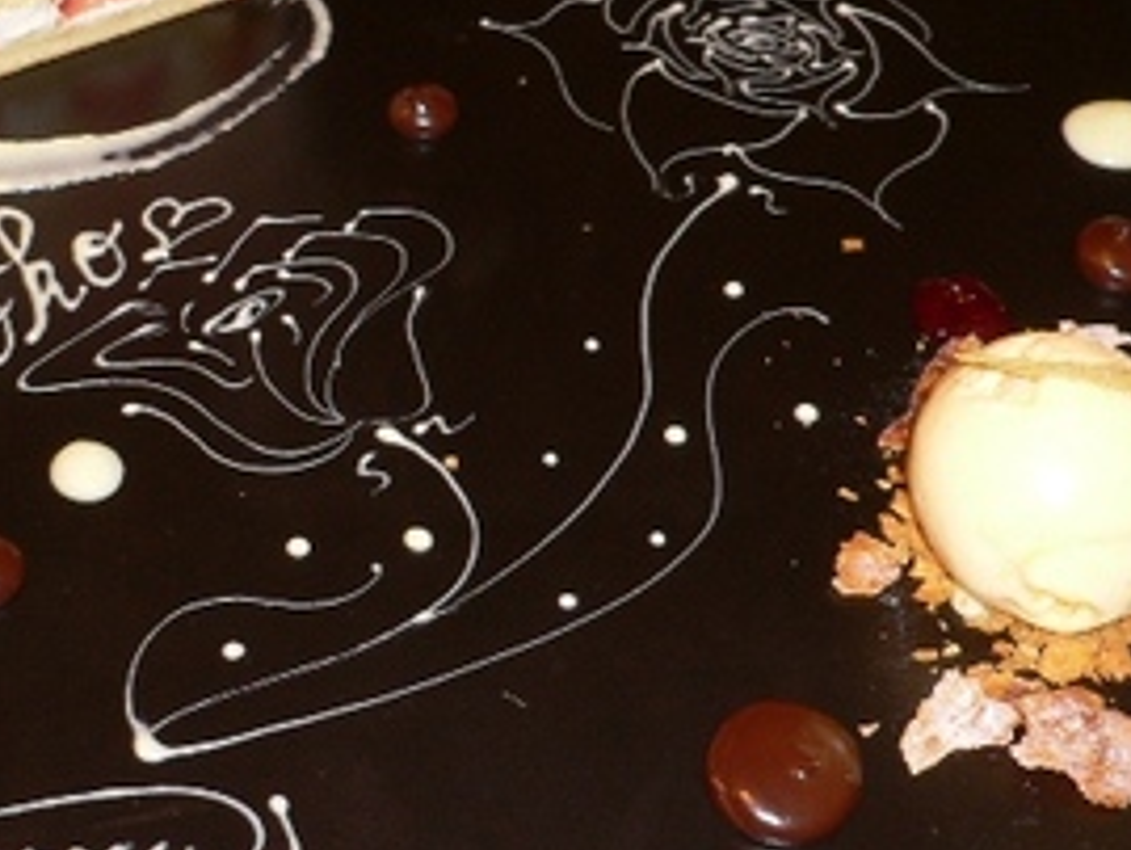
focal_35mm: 65
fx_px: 2125
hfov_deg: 29.8
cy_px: 410
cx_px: 471
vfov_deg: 22.6
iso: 80
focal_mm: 5.8
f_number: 2.8
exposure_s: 1/8
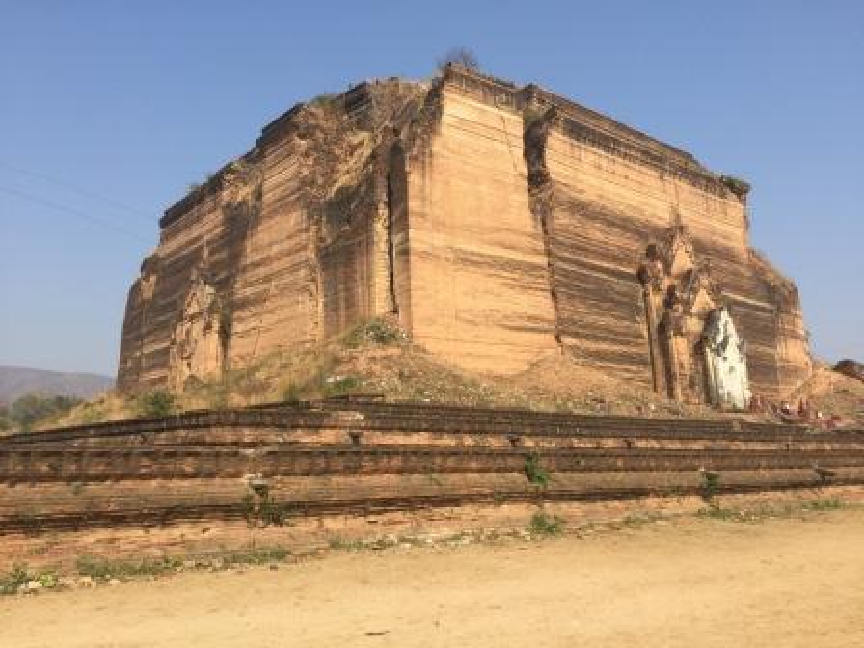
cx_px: 432
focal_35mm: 29
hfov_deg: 61.7
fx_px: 724
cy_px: 324
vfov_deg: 48.2
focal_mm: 4.15
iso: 32
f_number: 2.2
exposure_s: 1/1799
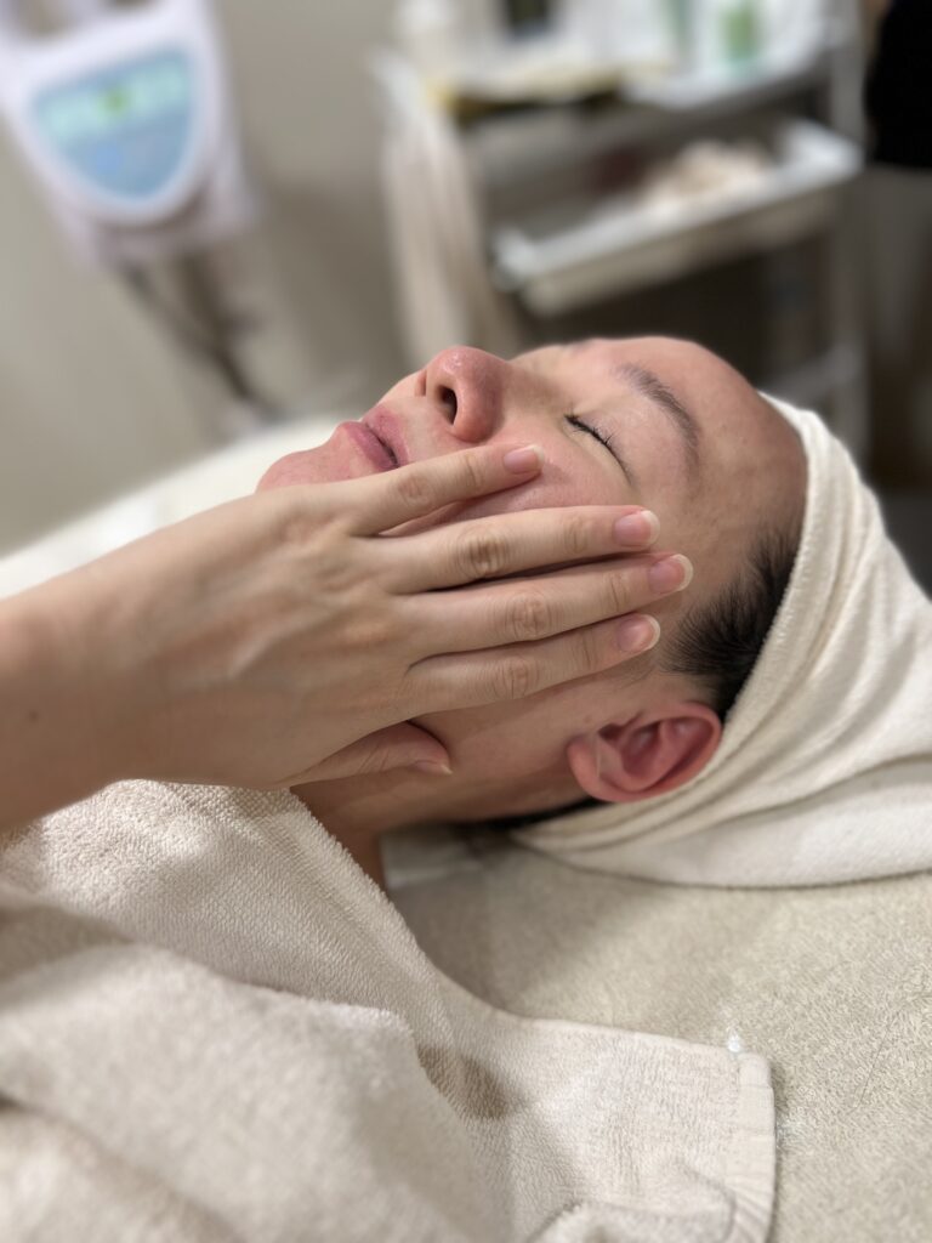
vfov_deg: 67.3
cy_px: 622
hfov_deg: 53.1
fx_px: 933
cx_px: 466
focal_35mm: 26
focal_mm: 5.7
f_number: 1.5
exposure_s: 1/60
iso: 80
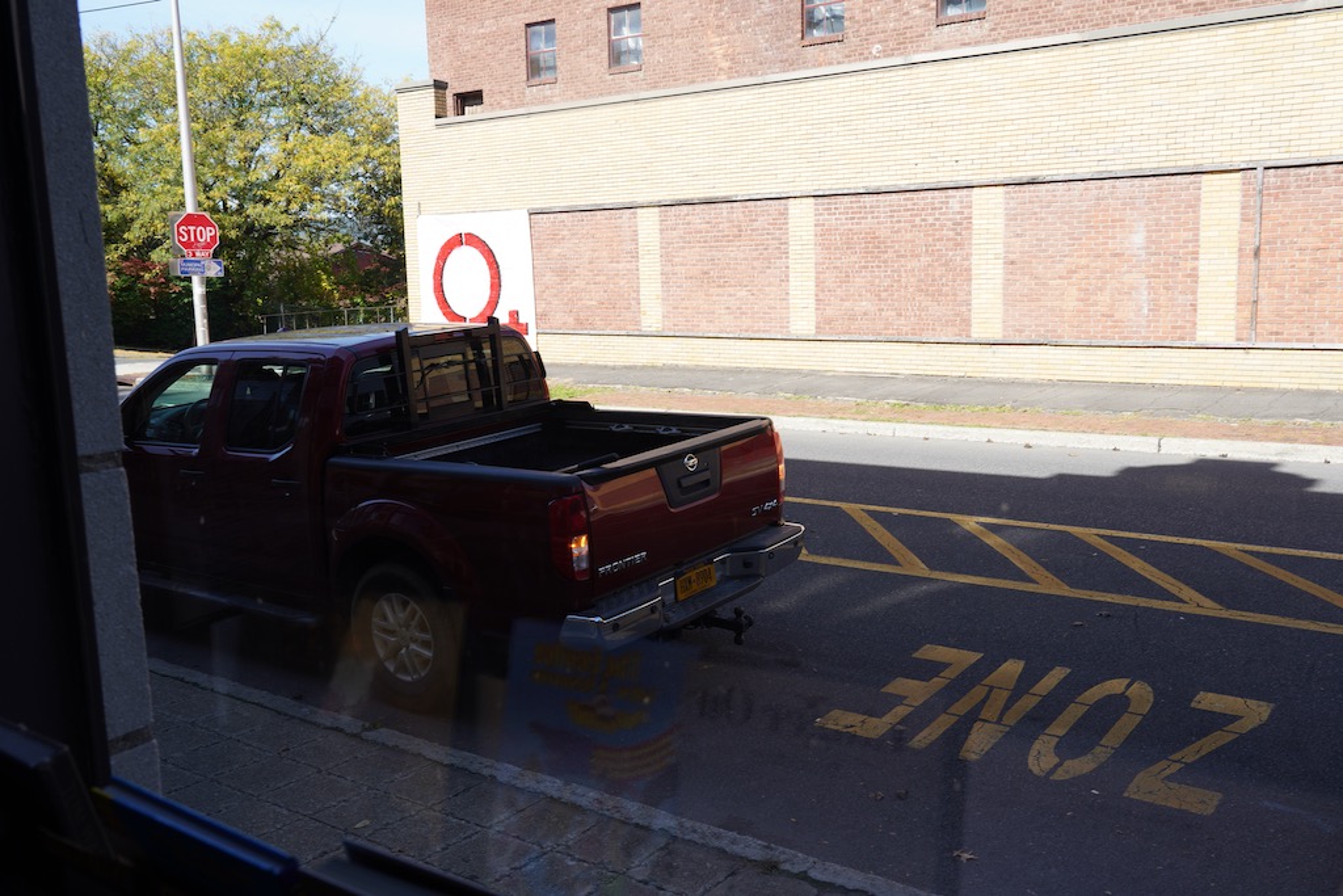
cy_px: 448
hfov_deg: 60.3
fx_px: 1157
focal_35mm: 31
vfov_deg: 42.3
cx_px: 672
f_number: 9
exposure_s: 1/80
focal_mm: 31
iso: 100
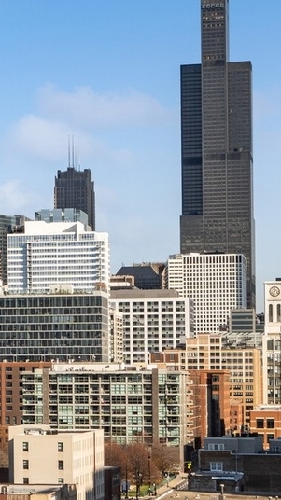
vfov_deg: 18.6
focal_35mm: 114
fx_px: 1512
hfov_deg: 10.2
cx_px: -176
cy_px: 96
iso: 200
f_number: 9
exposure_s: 1/500
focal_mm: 24
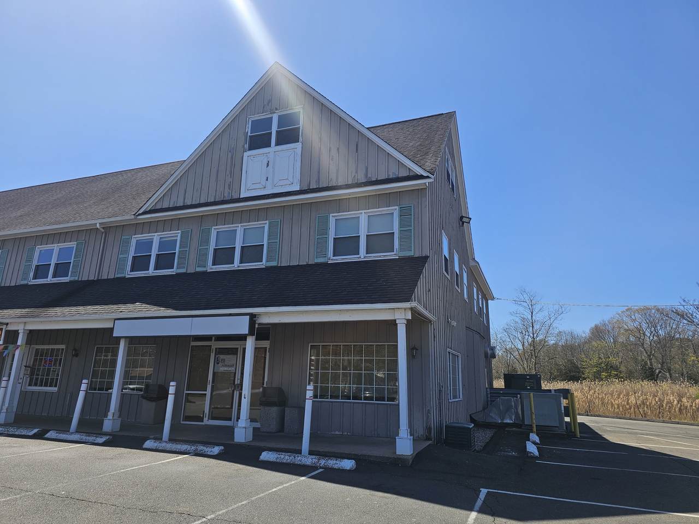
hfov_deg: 73.9
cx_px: 350
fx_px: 464
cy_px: 262
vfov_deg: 58.9
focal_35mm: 23
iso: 10
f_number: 1.7
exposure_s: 1/724
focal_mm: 6.3
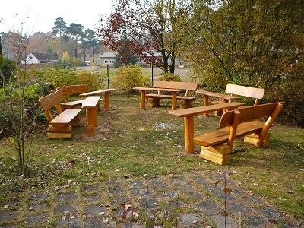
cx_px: 152
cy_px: 114
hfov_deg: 52.6
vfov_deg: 40.7
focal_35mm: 35
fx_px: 307
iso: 80
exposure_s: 1/250
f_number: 2.8
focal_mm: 5.2
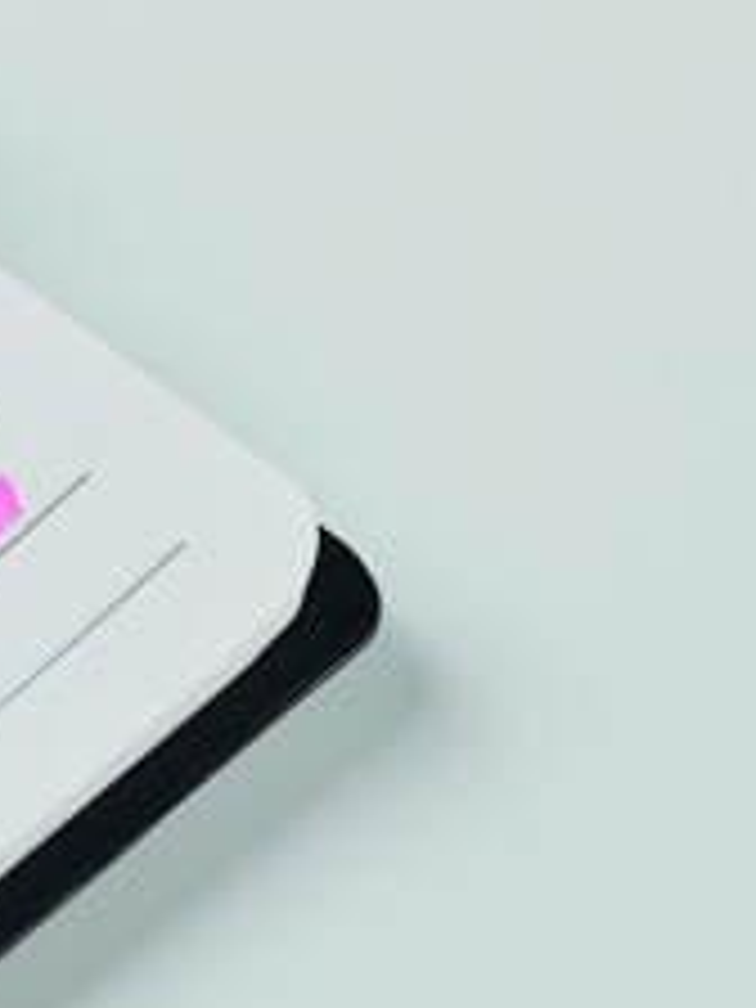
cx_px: 18
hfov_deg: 5.5
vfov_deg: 7.3
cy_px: 459
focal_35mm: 271
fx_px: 7891
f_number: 13
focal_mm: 105
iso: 100
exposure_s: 1/125
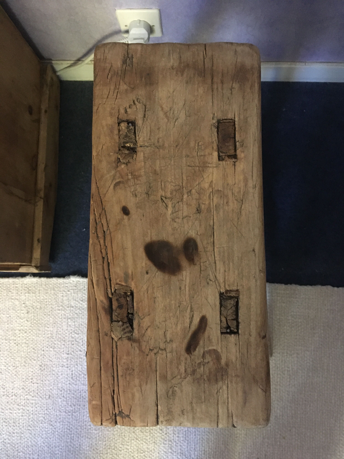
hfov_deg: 48.2
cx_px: 172
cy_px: 230
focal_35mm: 29
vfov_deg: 61.7
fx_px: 384
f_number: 2.2
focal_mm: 4.15
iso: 250
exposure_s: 1/17
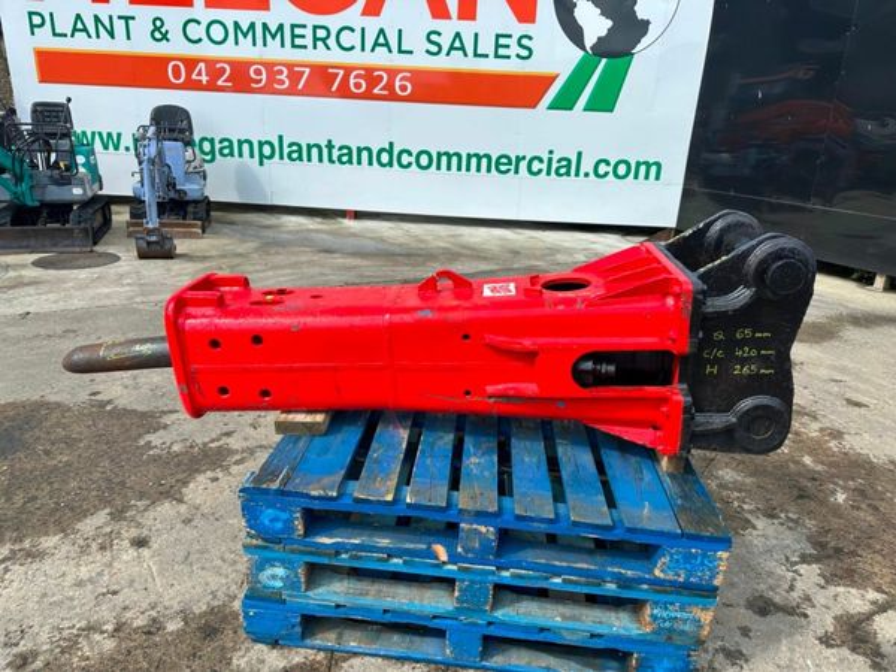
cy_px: 336
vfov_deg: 56.8
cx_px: 448
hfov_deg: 71.6
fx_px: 621
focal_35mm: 24
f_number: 1.78
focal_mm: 6.86
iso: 80
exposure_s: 1/1019
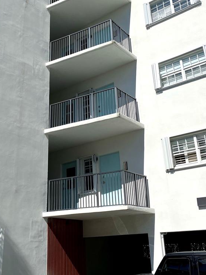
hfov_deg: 34.2
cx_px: 78
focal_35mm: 42
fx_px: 333
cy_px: 101
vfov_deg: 44.4
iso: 32
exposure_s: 1/7692
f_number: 1.8
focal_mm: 4.25
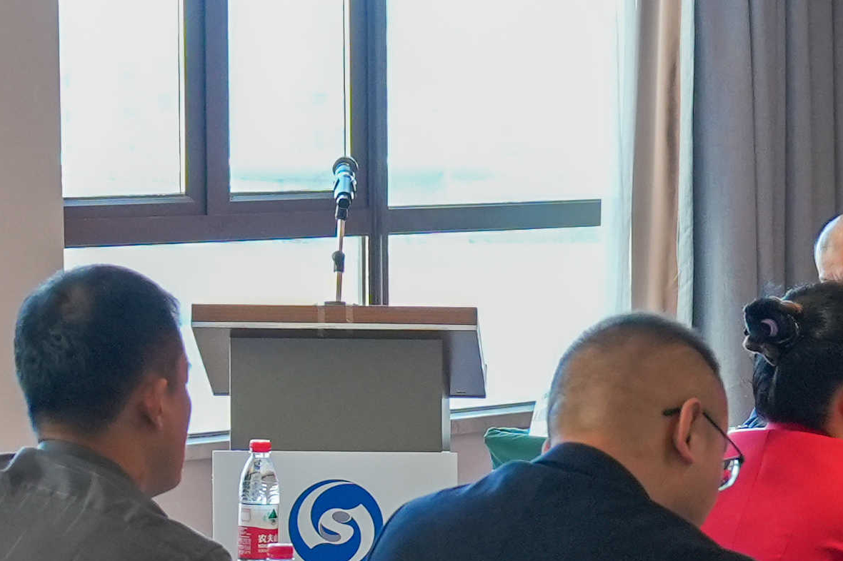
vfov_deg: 6.8
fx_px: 4729
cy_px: 507
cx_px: 1107
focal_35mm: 202
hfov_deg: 10.0
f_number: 4
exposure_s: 1/200
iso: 1000
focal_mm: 34
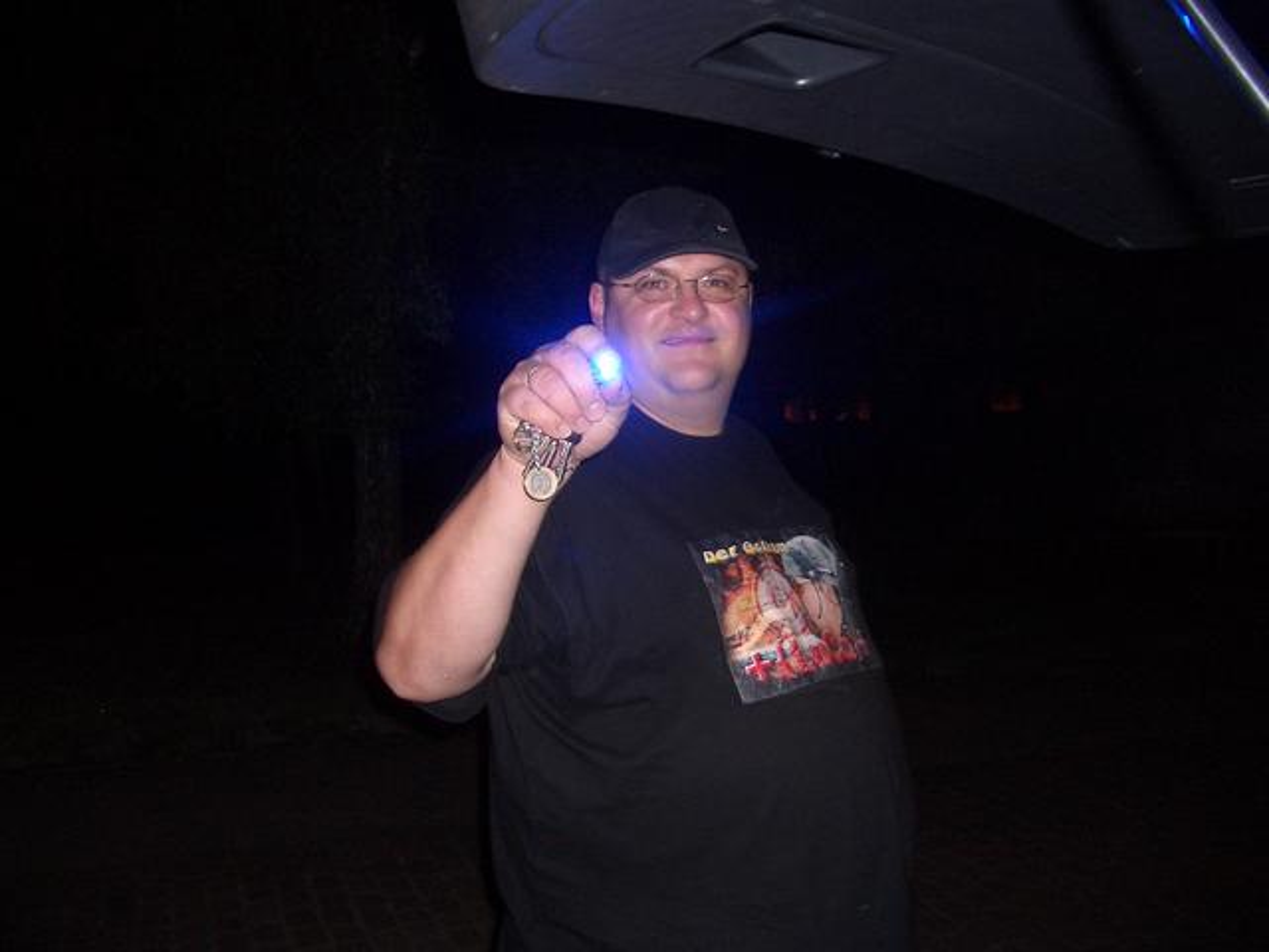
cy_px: 476
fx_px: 1283
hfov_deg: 52.6
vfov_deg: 40.7
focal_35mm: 35
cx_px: 634
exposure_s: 1/40
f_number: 2.6
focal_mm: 5.8
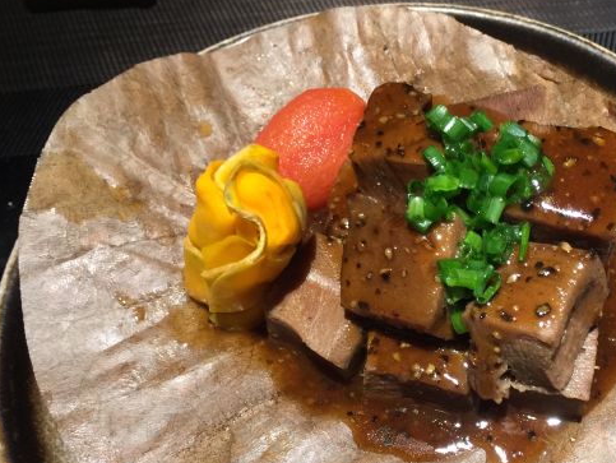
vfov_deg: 34.3
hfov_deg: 43.7
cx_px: 443
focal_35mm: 42
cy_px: 276
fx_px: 748
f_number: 2.2
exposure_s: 1/17
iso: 80
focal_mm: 4.15
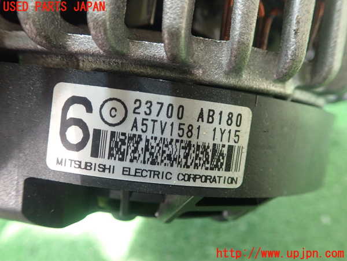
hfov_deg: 60.0
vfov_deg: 46.8
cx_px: 174
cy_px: 130
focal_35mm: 30
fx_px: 301
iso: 800
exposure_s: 1/80
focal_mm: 5.5
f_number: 2.3
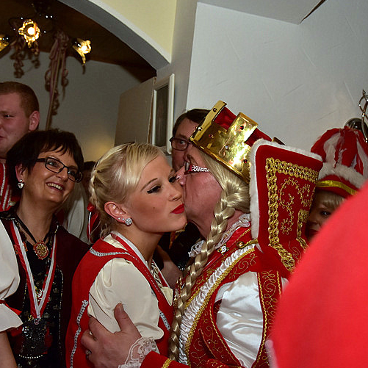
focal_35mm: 57
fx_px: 686
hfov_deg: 30.0
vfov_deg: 30.0
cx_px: 169
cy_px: 186
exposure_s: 1/320
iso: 400
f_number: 4
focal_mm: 28
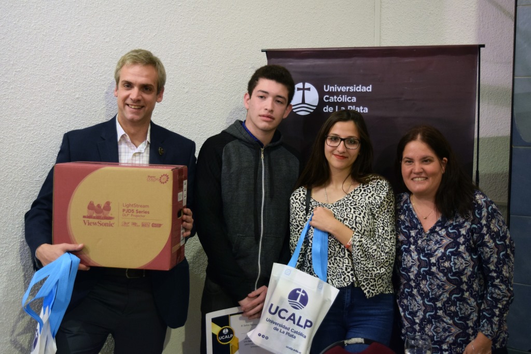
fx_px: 708
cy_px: 177
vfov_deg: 28.1
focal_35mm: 48
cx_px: 266
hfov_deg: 41.1
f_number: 4.5
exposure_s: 1/60
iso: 1400
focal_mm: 32
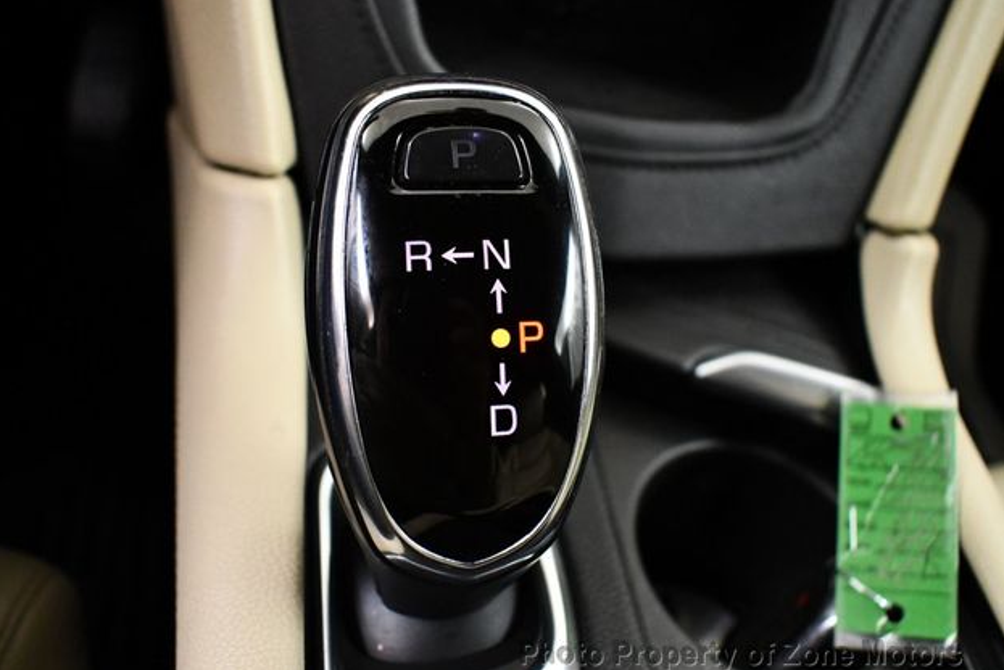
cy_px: 340
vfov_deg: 36.0
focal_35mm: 37
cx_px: 500
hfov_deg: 51.9
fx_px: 1032
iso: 3200
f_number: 3.5
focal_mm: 18
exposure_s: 1/100
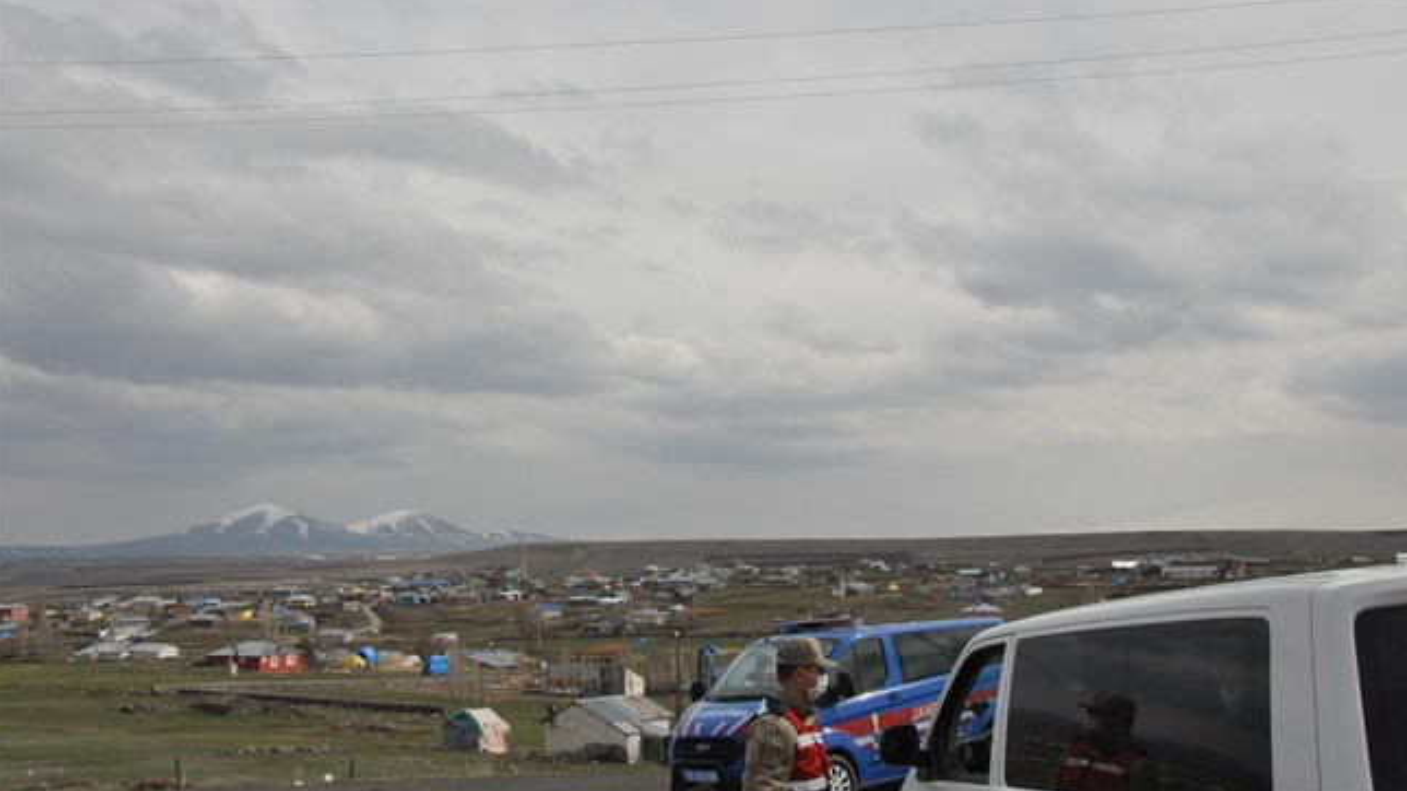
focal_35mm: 38
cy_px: 323
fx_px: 1417
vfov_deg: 31.1
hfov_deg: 52.8
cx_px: 704
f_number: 14
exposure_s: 1/800
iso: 800
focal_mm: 24
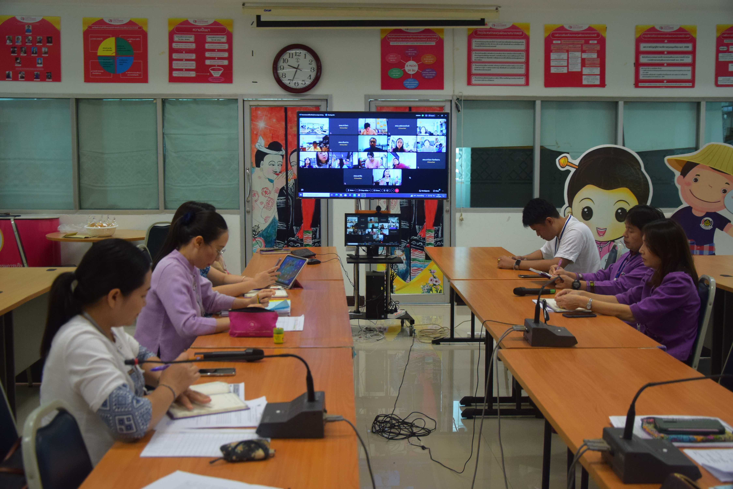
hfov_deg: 46.4
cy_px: 244
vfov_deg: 31.9
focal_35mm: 42
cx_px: 366
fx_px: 855
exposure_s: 1/200
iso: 1250
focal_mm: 28
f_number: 4
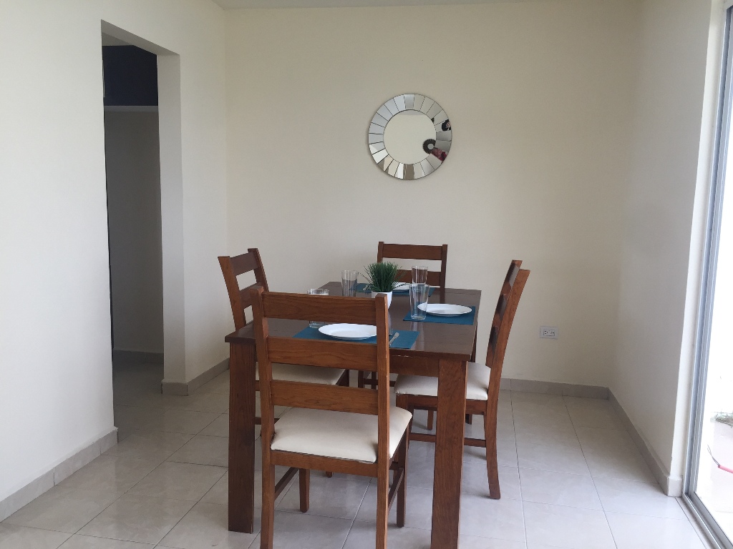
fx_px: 614
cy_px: 274
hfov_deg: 61.7
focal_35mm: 29
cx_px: 366
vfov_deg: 48.2
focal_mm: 4.15
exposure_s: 1/120
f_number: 2.2
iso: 50
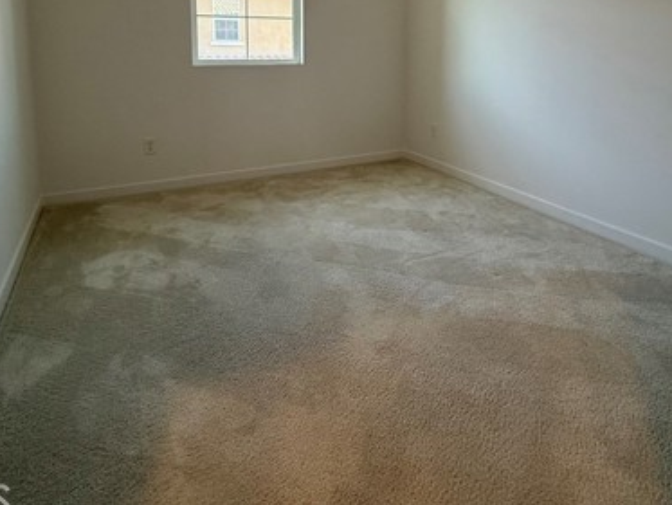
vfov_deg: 52.8
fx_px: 466
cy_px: 94
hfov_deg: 71.5
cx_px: 355
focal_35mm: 24
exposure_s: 1/120
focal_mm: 2.22
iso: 320
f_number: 2.2
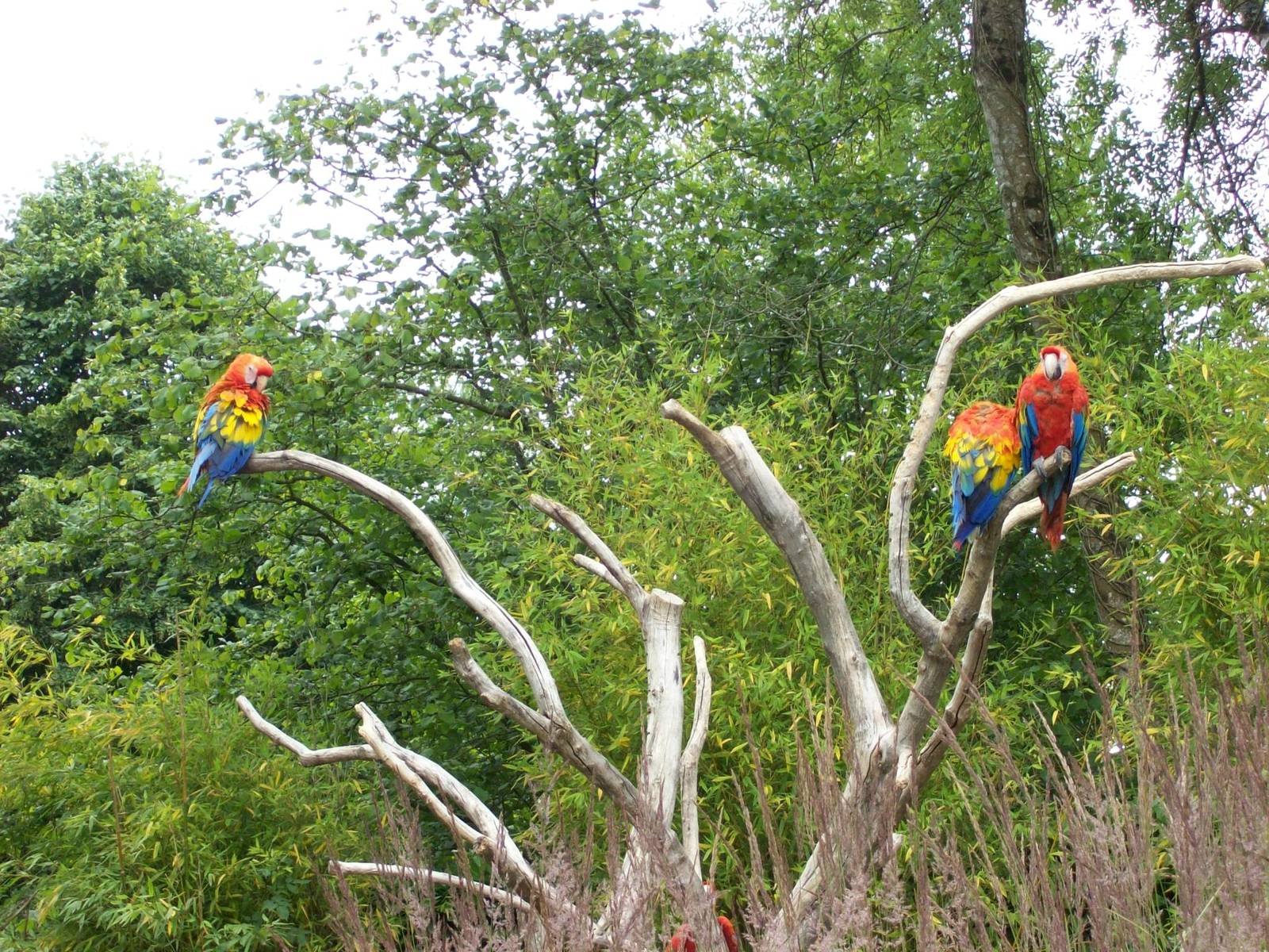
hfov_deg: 22.5
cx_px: 634
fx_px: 3189
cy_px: 476
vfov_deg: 17.0
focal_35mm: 87
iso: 99
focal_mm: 14.3
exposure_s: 1/112
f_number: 4.3
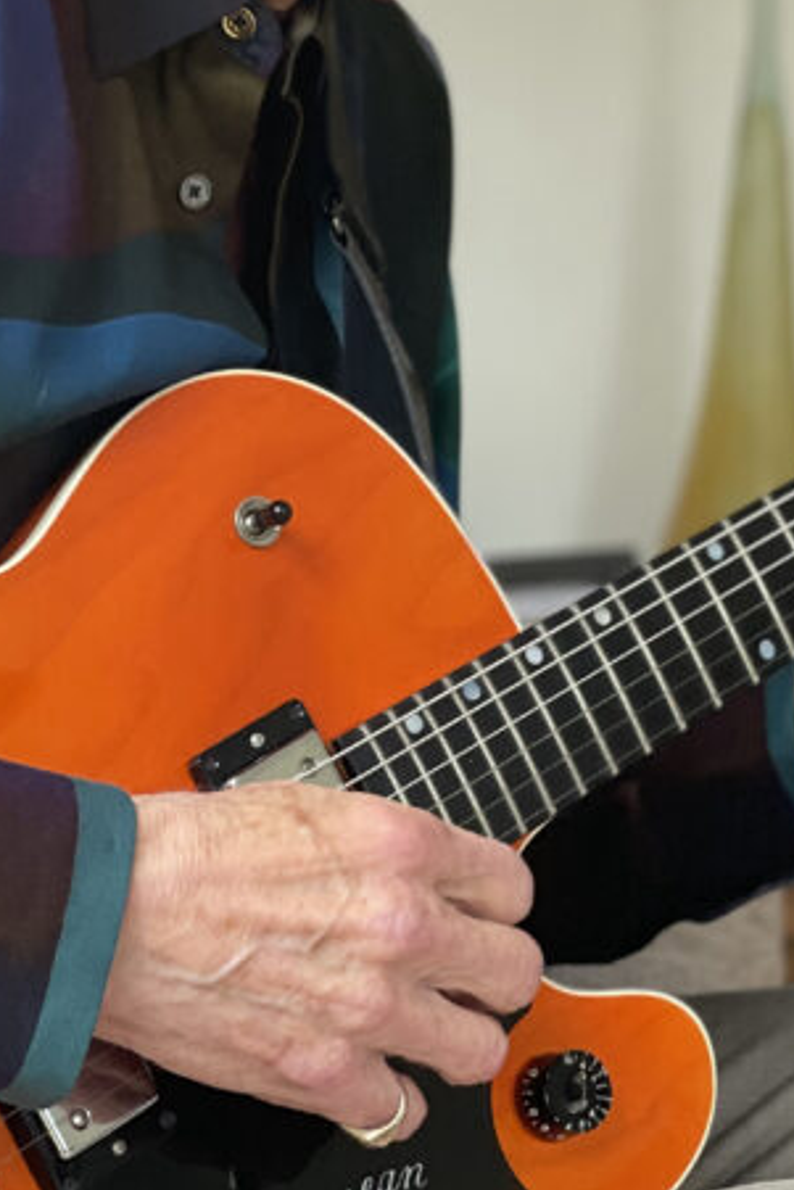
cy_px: -11
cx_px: 694
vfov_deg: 14.7
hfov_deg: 10.0
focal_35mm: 137
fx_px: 4529
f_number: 2.2
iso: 64
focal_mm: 7.5
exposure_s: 1/121
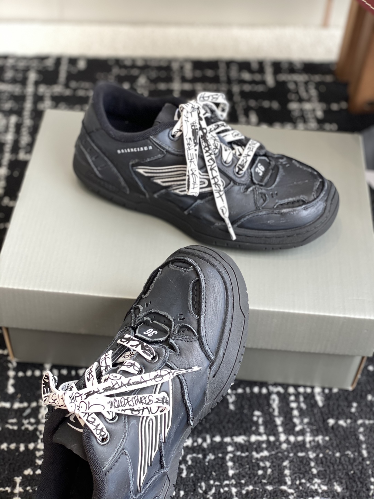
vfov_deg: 36.8
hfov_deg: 28.0
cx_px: 187
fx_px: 749
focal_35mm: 52
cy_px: 250
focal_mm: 6
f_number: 2
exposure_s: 1/122
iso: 50
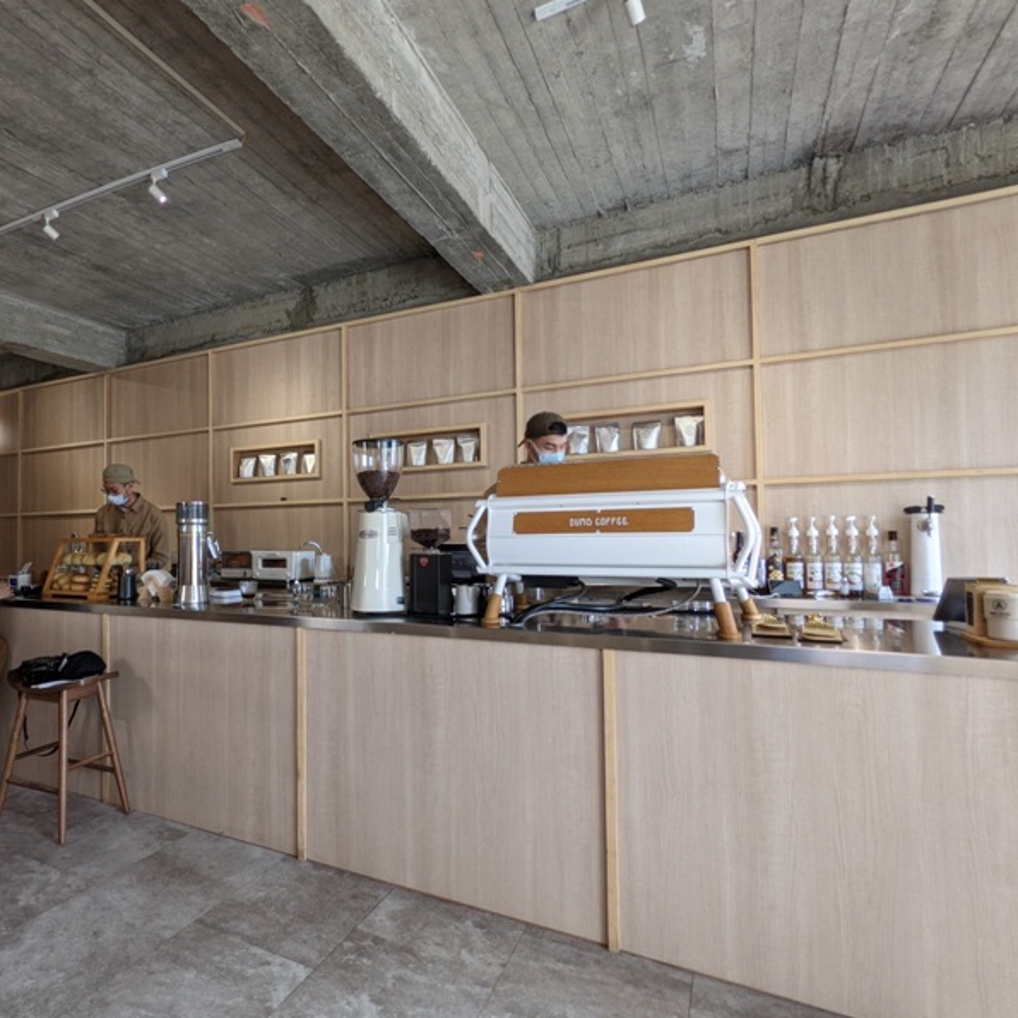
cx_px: 359
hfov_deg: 75.8
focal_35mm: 19
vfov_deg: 77.7
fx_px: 632
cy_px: 512
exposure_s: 1/23.8
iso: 37
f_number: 2.2
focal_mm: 2.22
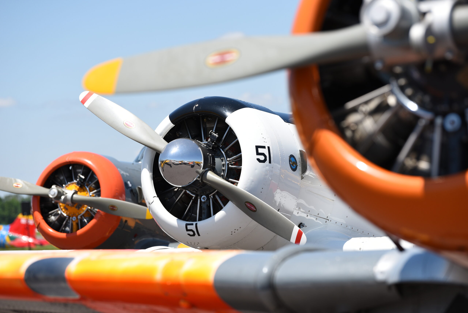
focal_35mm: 160
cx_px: 234
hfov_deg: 12.8
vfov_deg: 8.6
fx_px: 2081
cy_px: 156
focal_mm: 160
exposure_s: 1/4000
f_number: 4
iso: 400
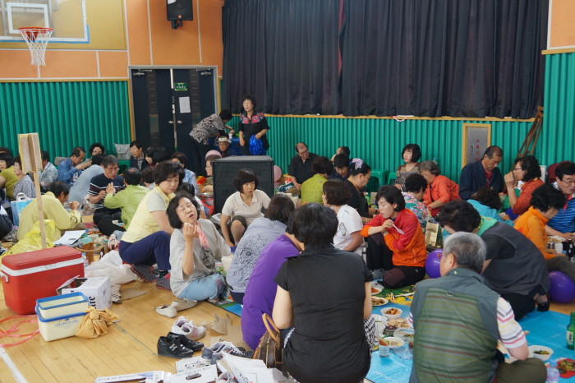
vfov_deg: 35.9
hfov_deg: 51.9
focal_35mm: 37
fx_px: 591
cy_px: 192
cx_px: 288
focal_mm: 25
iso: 640
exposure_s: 1/60
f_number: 4
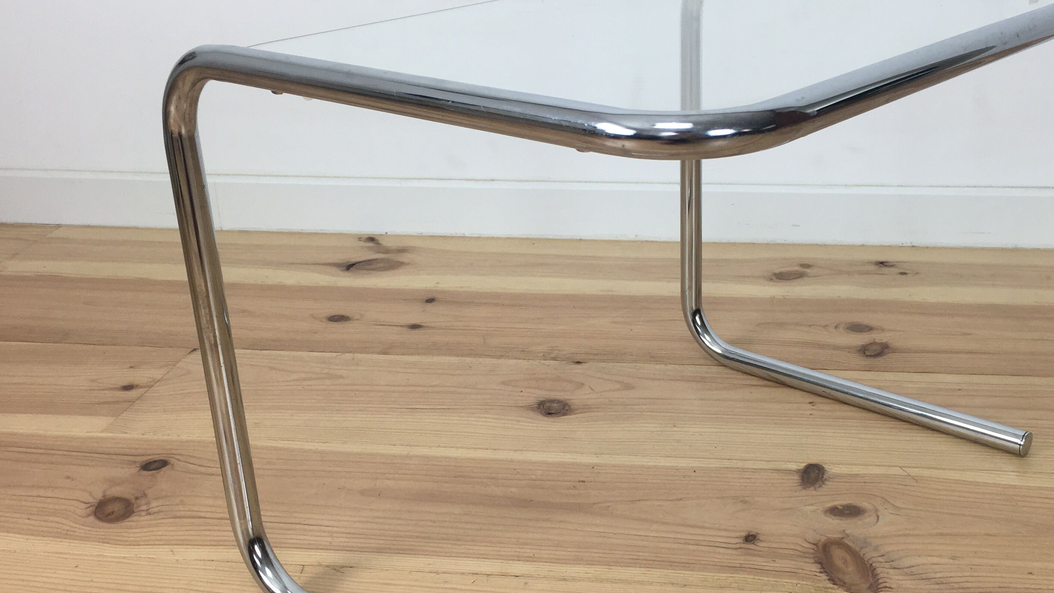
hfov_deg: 45.2
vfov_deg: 26.5
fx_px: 1258
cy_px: 356
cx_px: 632
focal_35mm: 45
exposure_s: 1/50
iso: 32
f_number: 2.2
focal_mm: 4.15
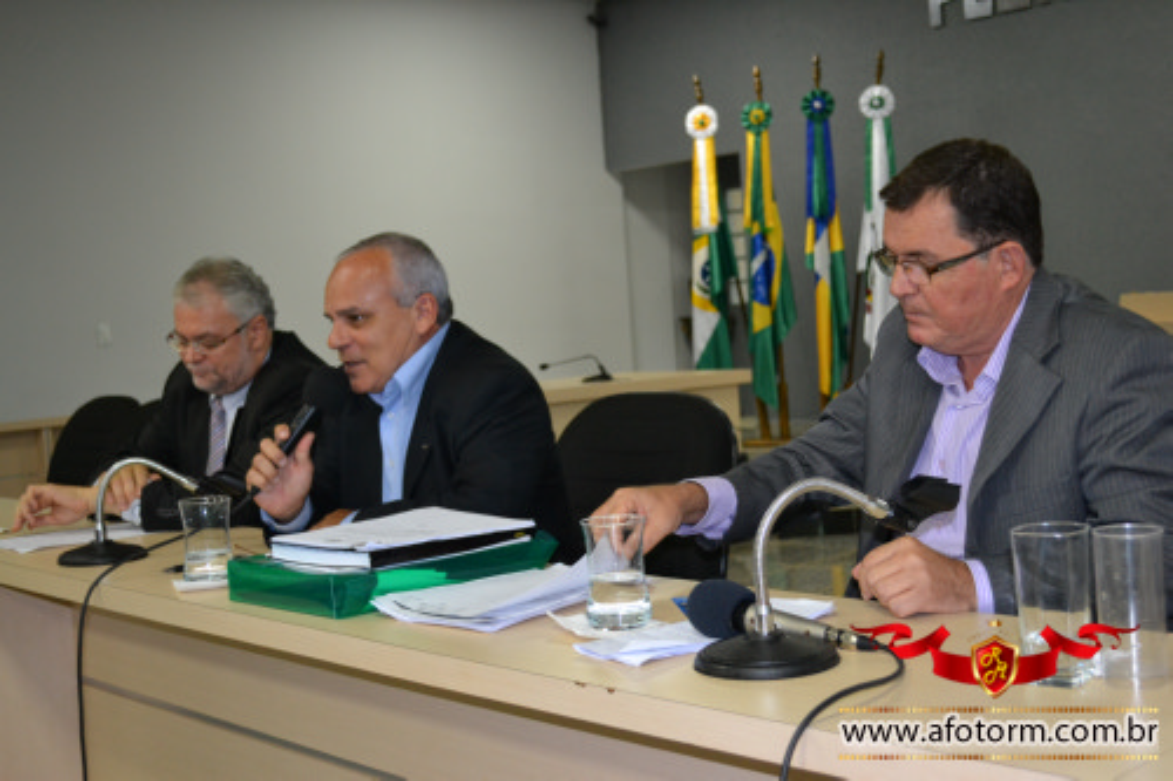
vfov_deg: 29.8
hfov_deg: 43.6
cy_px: 390
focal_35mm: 45
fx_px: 1466
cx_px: 586
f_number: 4.5
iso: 1400
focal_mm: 30
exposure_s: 1/60
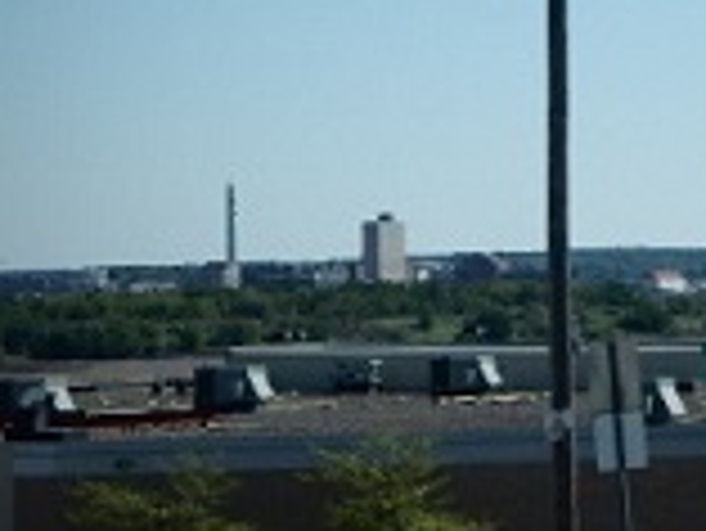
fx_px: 4307
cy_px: 104
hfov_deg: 9.3
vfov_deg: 7.0
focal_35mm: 211
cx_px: 625
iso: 125
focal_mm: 12.3
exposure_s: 1/400
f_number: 8.2
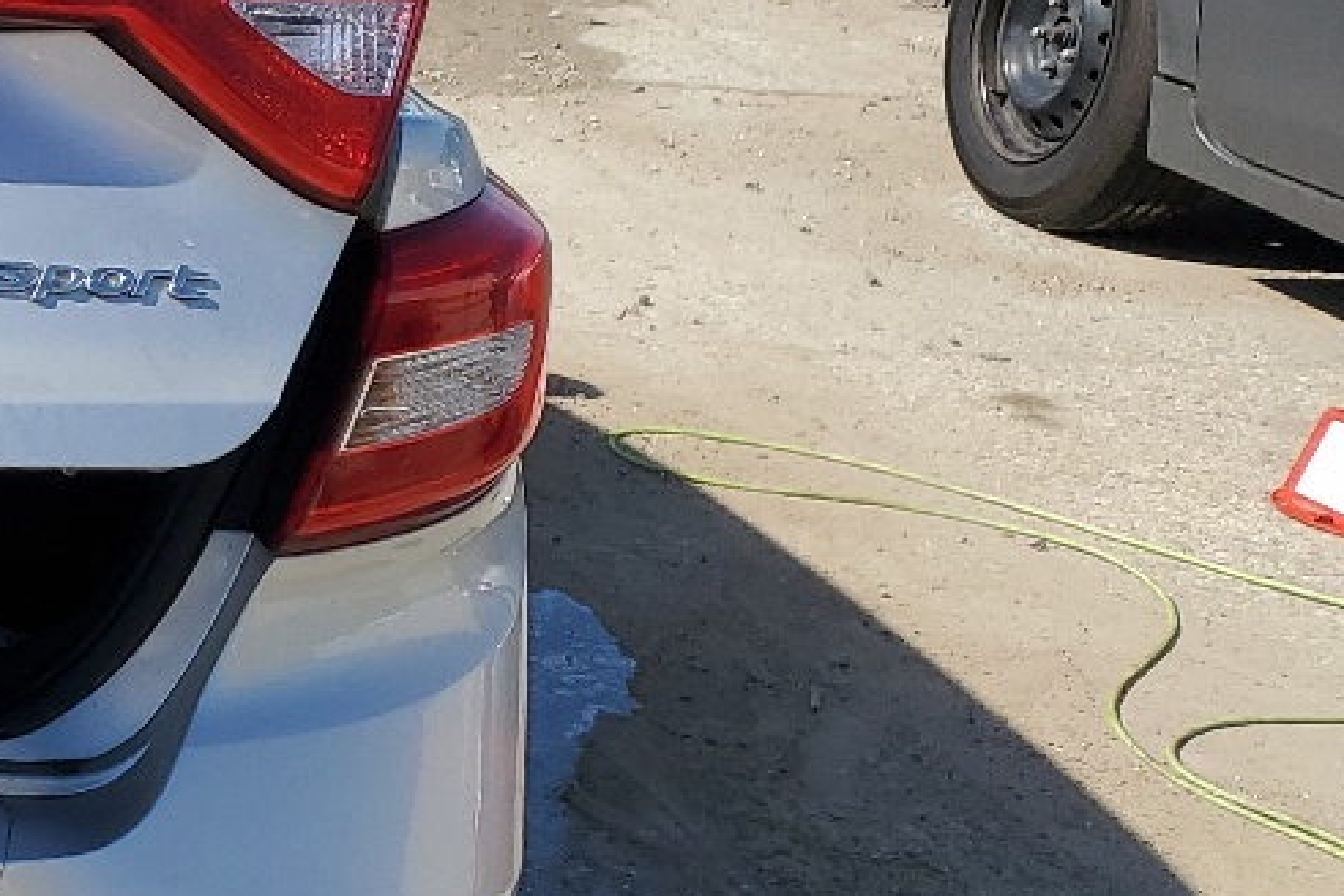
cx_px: -828
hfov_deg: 19.3
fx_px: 3285
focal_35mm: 88
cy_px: 516
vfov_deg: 15.5
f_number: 1.5
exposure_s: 1/3333
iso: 50
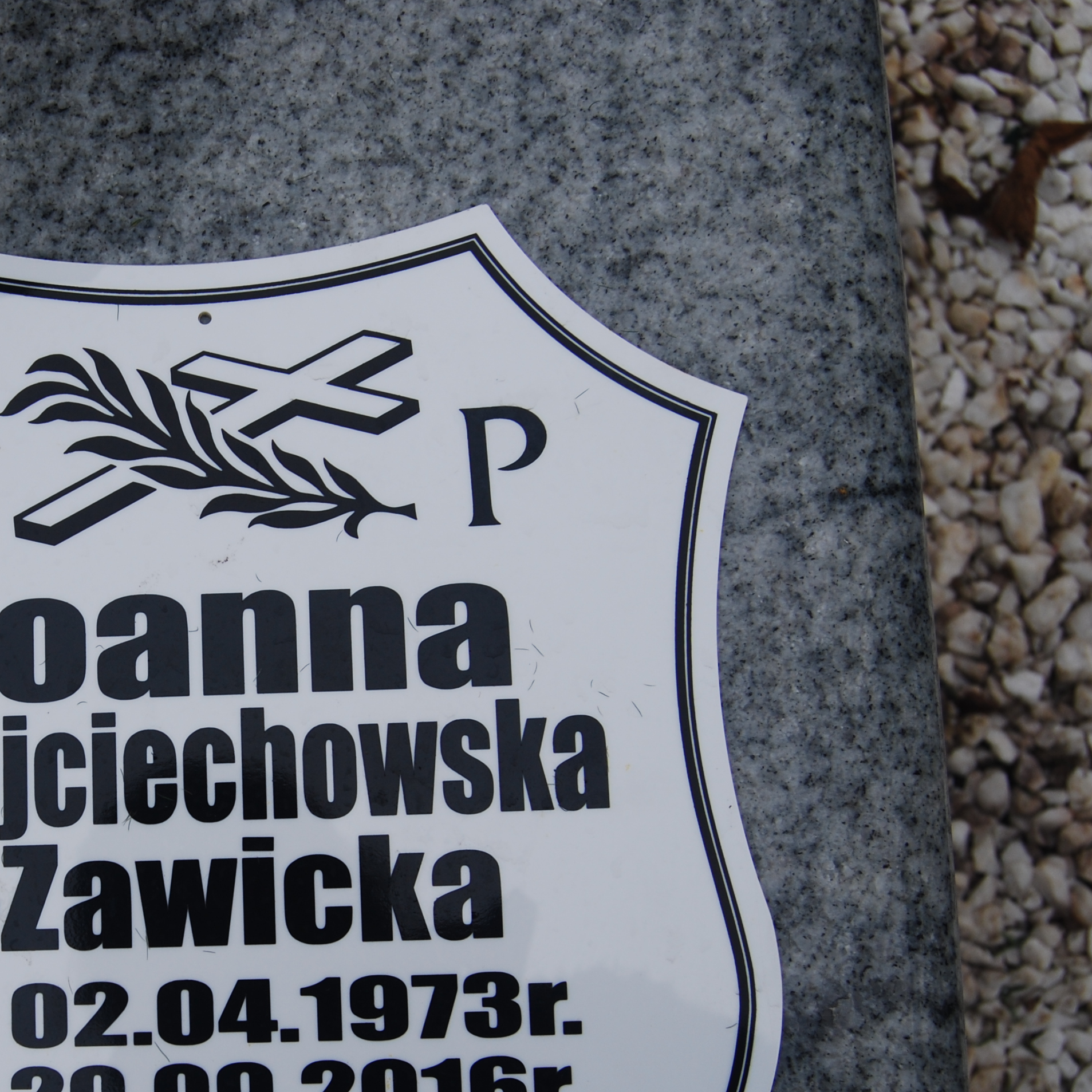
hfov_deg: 29.0
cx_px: 135
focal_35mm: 57
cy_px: 711
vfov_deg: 29.9
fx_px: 2034
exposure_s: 1/200
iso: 100
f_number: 7.1
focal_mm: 22
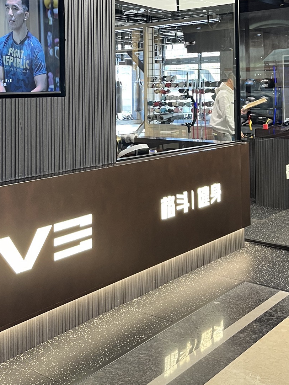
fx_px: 534
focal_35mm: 48
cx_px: 92
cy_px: 79
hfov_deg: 30.0
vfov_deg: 38.2
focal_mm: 5.1
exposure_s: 1/50
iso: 125
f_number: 1.6
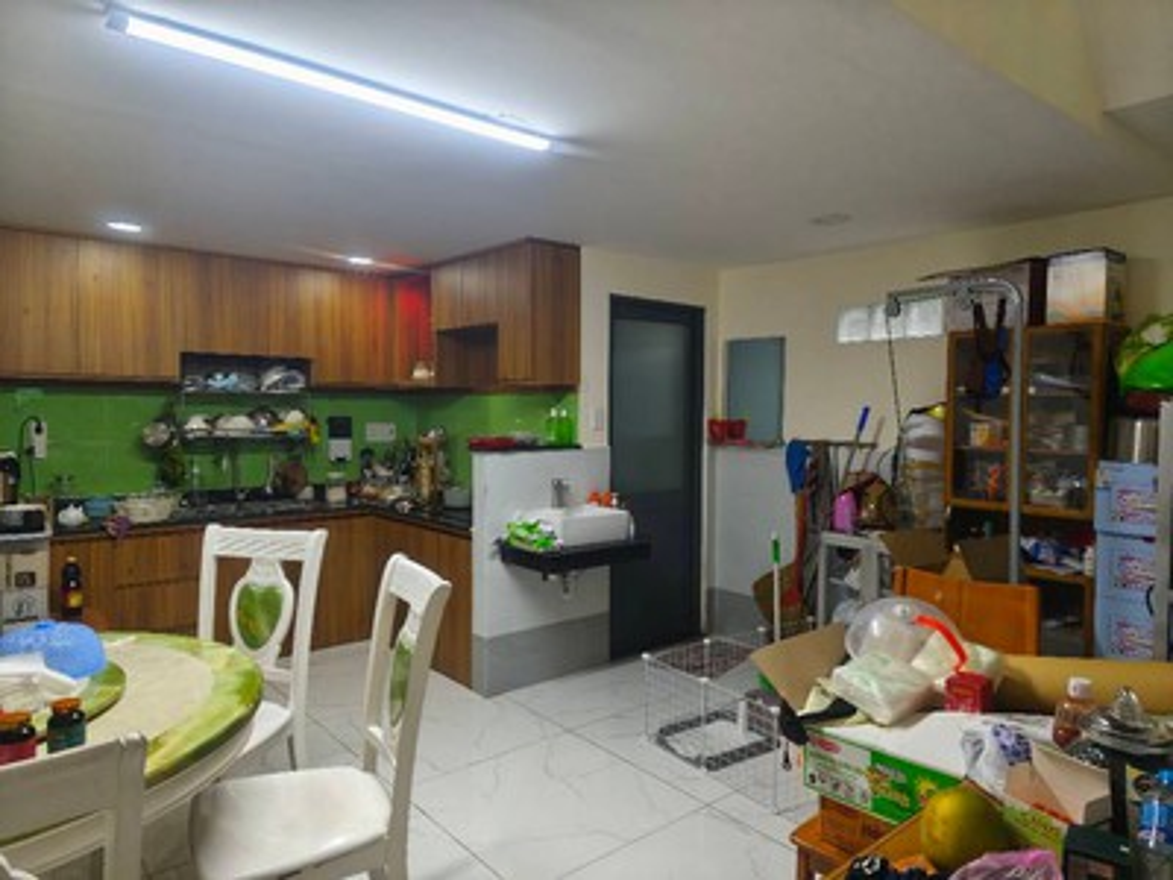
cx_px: 586
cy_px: 440
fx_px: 779
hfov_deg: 73.9
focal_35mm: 23
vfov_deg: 58.9
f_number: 1.7
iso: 320
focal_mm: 5.35
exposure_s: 1/50
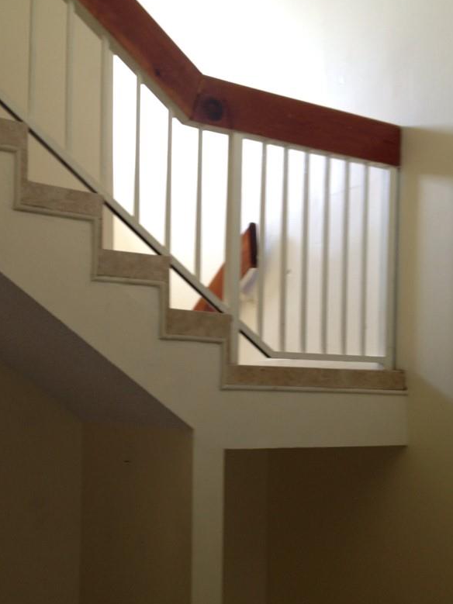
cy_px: 361
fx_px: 803
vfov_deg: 41.1
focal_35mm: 46
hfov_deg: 31.4
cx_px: 185
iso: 64
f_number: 2.4
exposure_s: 1/30
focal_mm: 4.28
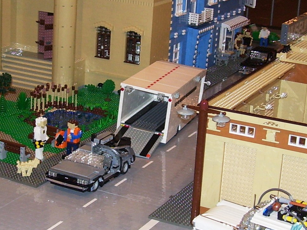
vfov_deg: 17.2
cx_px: 106
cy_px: 122
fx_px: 763
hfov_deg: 22.7
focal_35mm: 86
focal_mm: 6
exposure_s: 1/60
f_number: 2.7
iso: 80
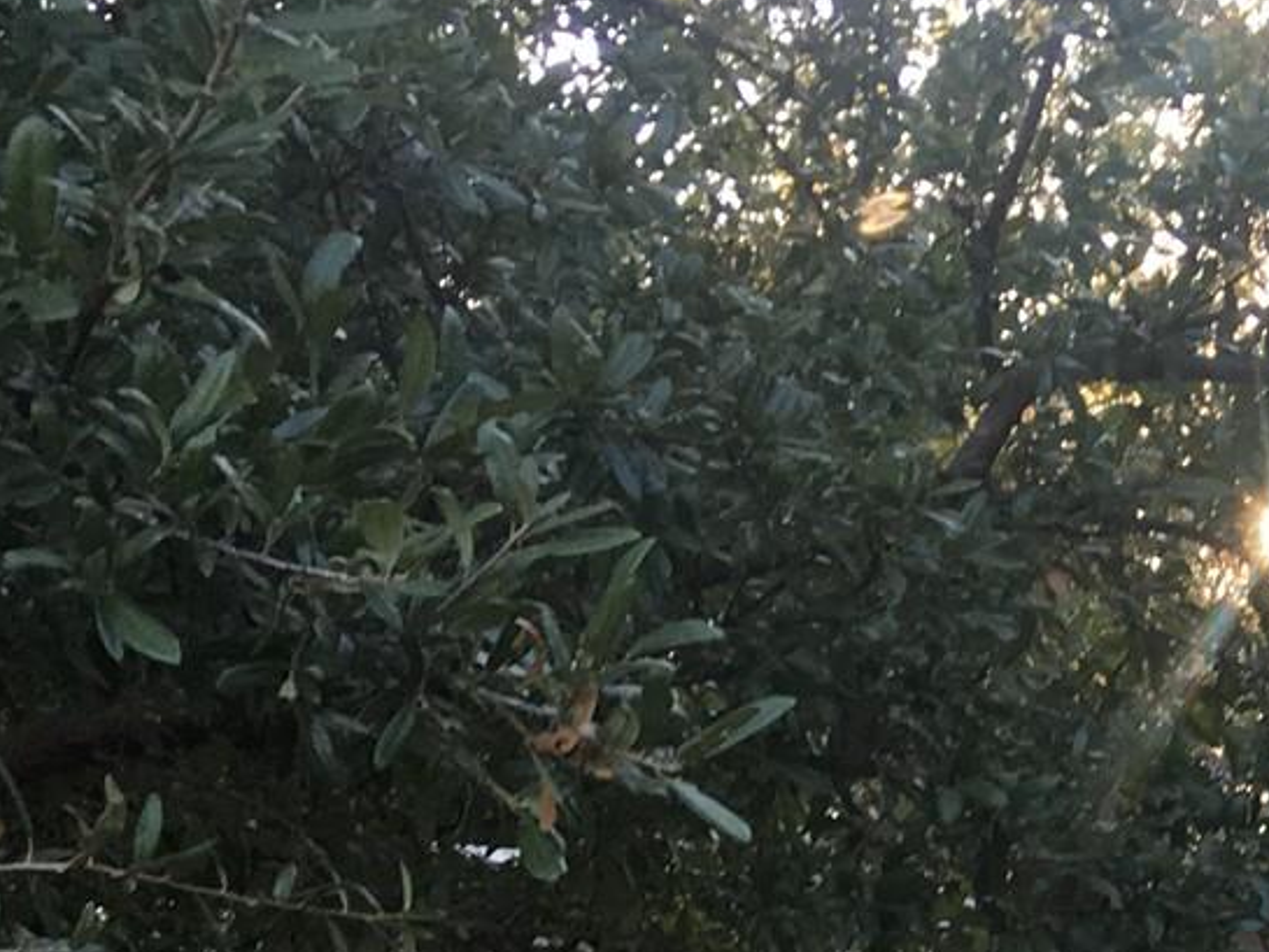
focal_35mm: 109
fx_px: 3997
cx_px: 2266
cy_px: 1452
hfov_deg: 15.5
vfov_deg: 12.8
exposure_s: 1/60
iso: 25
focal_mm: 4.15
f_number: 2.2
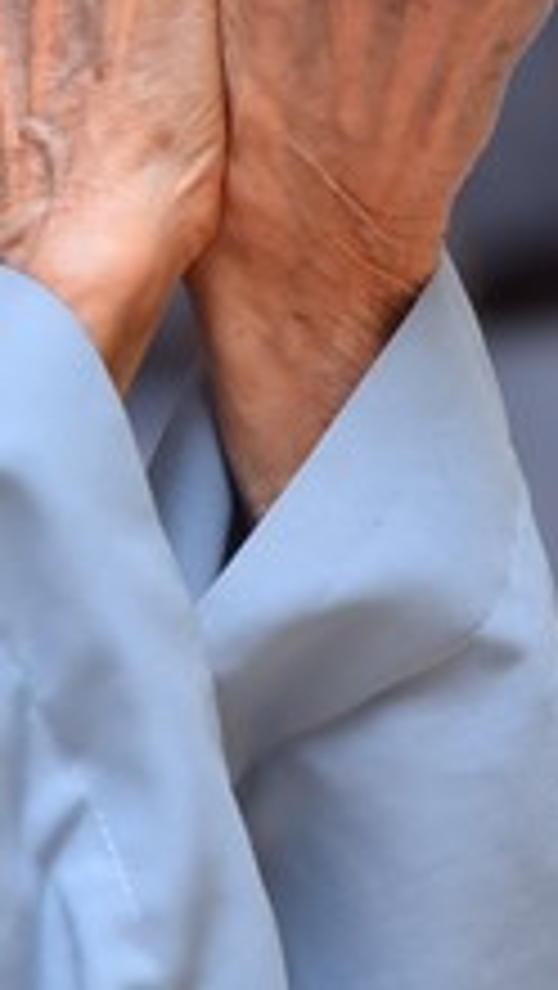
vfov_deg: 5.8
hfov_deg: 3.3
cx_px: -250
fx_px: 9744
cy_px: 297
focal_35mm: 371
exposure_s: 1/125
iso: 800
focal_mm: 120
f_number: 5
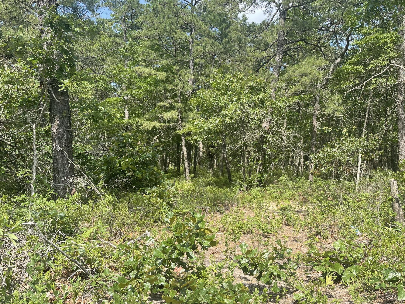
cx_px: 226
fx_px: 409
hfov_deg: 52.5
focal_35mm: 35
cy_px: 148
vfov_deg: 40.7
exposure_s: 1/1188
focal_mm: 5.1
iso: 32
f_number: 1.6
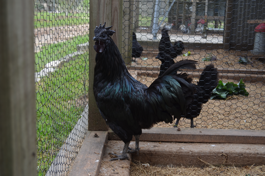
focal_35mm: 44
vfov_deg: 30.7
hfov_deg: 45.0
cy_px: 88
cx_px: 132
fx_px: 320
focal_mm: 29
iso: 200
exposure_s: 1/160
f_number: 6.3
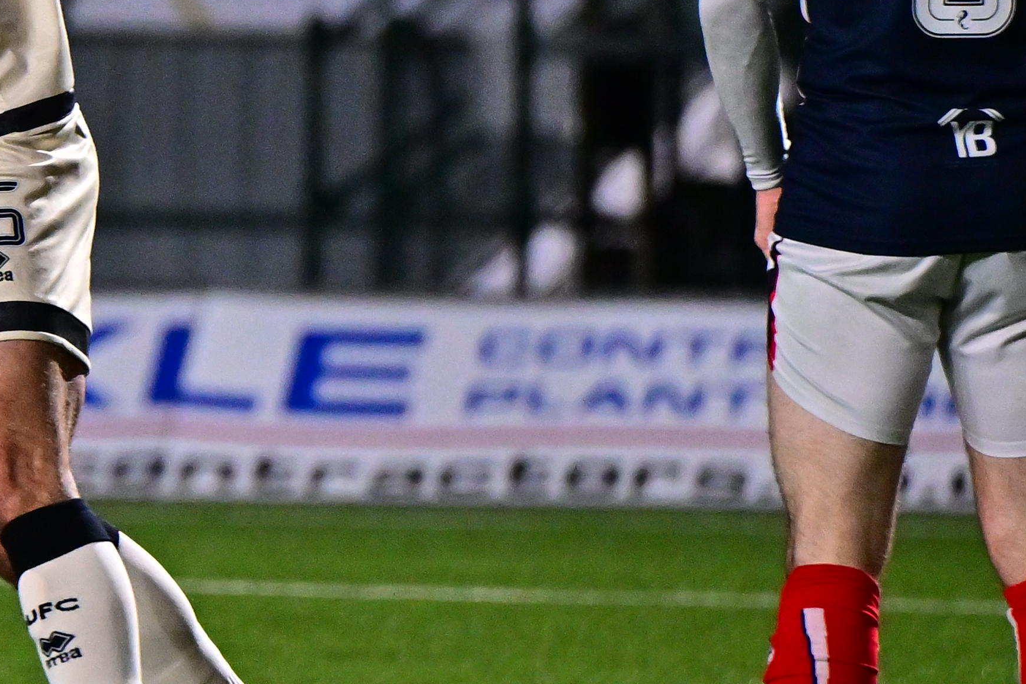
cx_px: -452
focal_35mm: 954
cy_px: -8
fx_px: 27187
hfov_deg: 2.2
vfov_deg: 1.4
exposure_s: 1/1000
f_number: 2.8
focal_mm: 200
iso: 1800
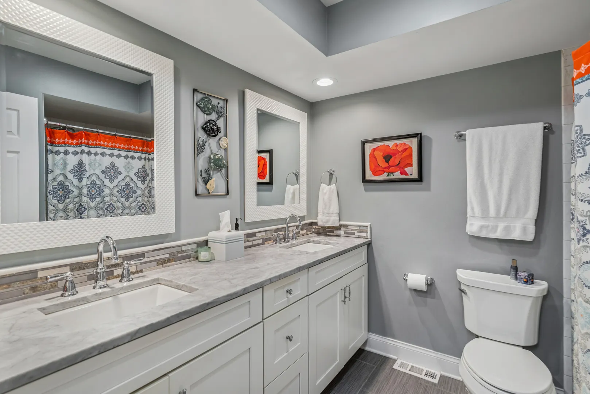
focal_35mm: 17
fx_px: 279
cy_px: 197
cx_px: 295
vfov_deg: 70.5
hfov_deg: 93.3
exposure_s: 1/20
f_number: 8
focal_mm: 17
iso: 200
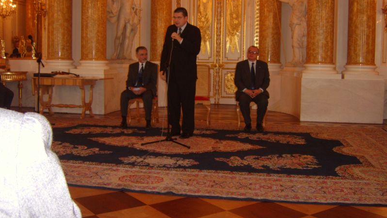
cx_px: 194
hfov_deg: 58.0
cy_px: 94
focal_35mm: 34
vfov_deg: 34.6
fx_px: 349
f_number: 2.7
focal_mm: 8.13
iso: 141
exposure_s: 1/30
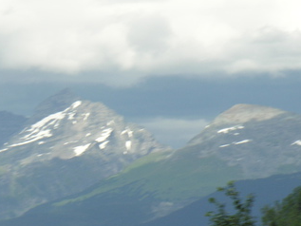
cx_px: 16
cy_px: 153
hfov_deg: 4.3
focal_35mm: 462
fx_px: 4019
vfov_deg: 3.2
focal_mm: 53.3
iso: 50
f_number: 6.7
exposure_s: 1/150
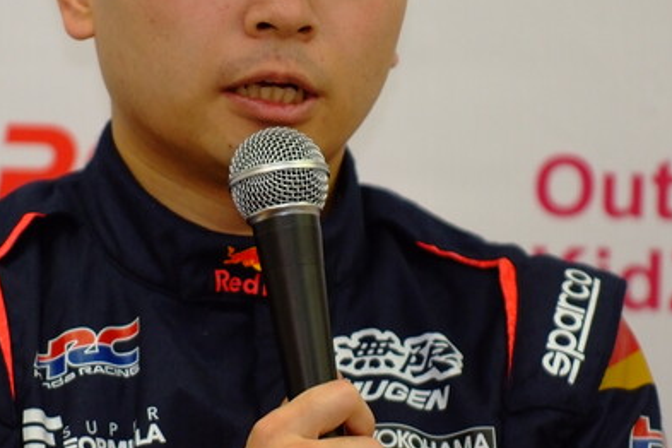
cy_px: 157
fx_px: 10247
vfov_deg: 2.5
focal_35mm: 549
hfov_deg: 3.8
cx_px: 256
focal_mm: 200
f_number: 2.8
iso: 800
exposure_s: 1/250
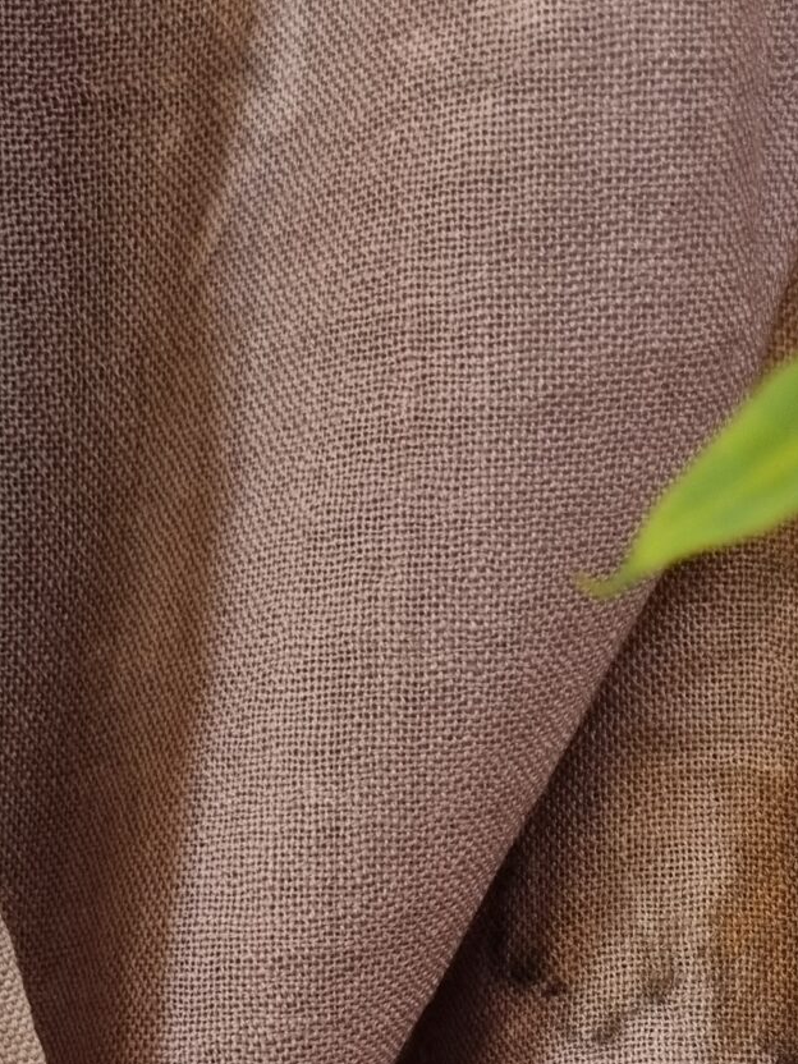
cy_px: 1428
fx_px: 2459
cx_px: 671
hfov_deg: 18.2
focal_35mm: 80
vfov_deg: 21.7
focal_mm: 5.4
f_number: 1.8
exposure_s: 1/100
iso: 160
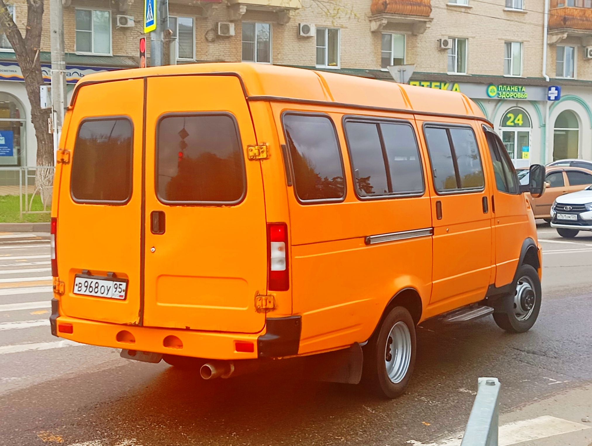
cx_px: 296
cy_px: 223
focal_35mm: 28
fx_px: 479
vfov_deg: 49.8
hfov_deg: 63.4
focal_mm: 4.22
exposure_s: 1/272
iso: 111
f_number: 1.8
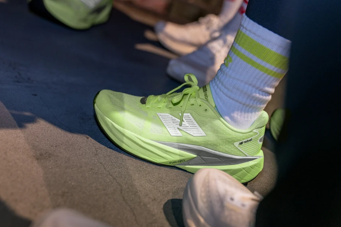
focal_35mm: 50
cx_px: 176
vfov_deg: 27.0
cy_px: 127
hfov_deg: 39.6
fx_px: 473
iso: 1000
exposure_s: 1/50
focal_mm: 44
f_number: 2.8
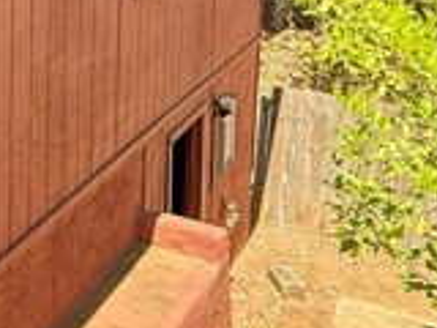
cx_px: -145
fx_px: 707
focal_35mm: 56
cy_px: -57
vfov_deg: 23.9
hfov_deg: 27.9
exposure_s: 1/231
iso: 64
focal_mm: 2.22
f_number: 2.2
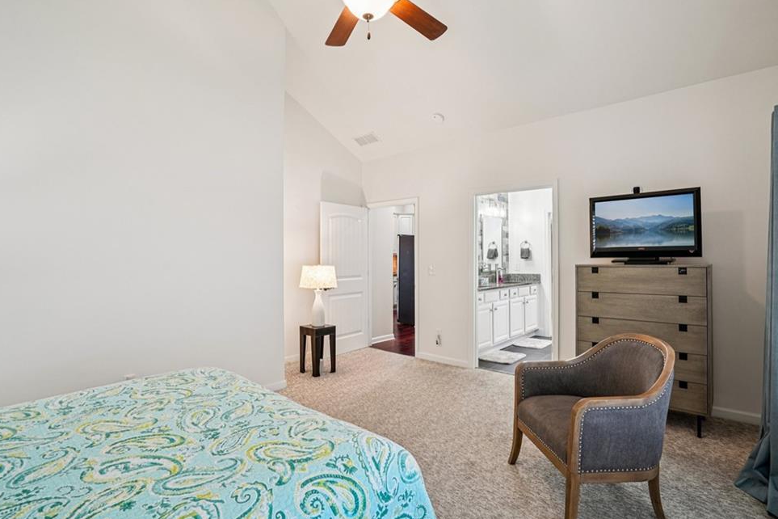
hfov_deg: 93.3
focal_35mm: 17
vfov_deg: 70.4
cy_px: 261
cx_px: 390
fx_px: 367
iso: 400
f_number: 8
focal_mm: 16
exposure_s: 1/4
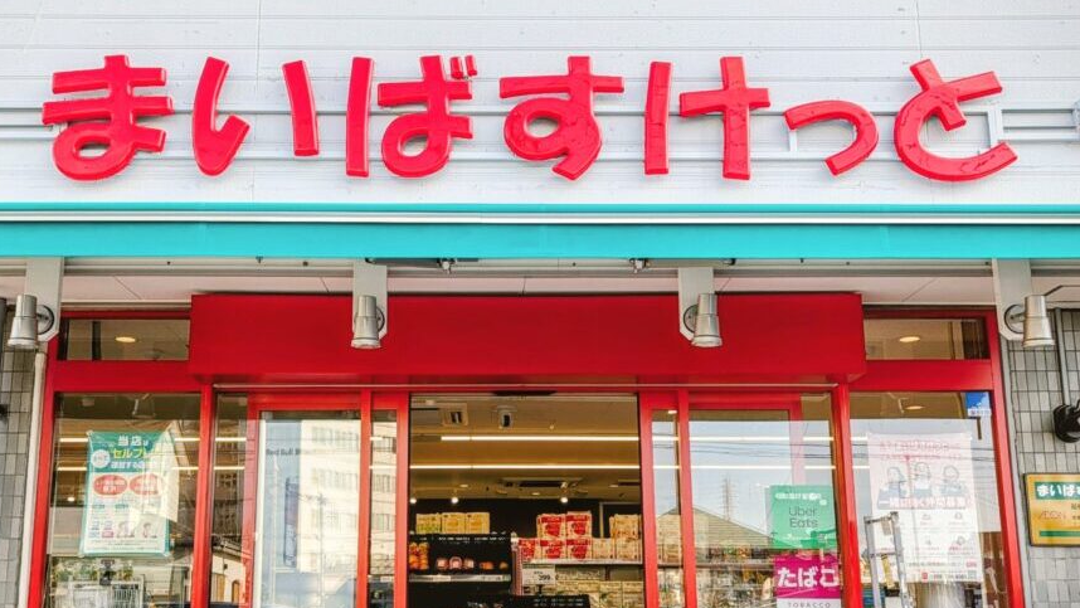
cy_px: 393
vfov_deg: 30.3
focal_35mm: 39
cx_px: 477
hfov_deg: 51.5
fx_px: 1117
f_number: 1.68
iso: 35
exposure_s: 1/317
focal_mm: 6.9
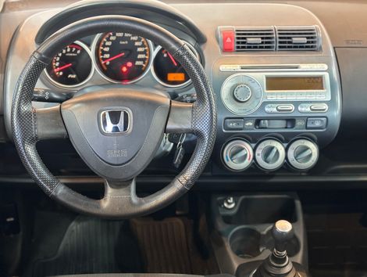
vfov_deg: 28.1
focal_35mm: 52
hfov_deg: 36.8
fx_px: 552
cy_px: 138
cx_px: 184
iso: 200
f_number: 1.6
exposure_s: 1/40
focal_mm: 5.96
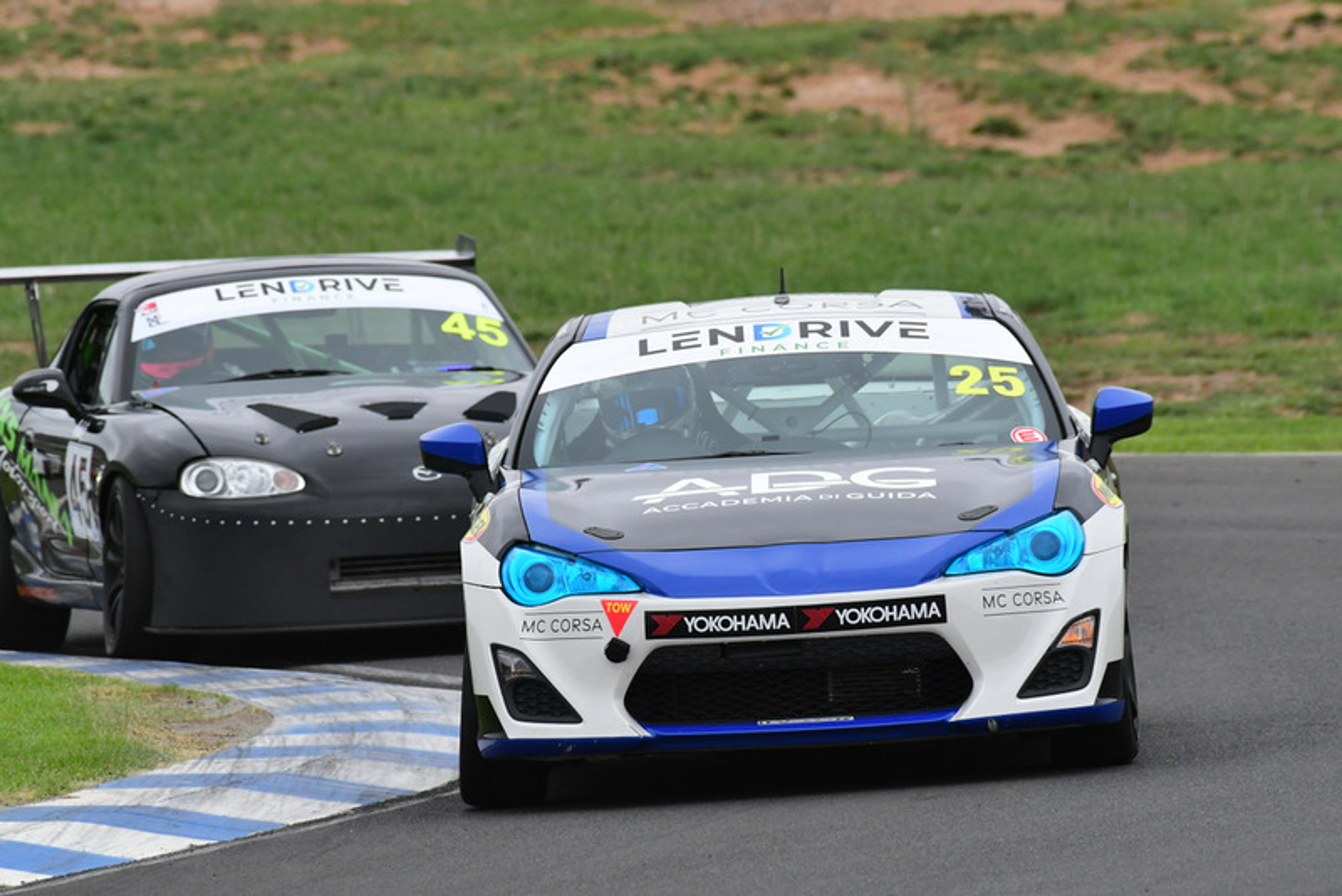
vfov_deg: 1.8
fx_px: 27967
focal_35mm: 750
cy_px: 448
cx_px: 671
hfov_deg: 2.7
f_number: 10
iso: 1600
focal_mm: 500
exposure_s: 1/640
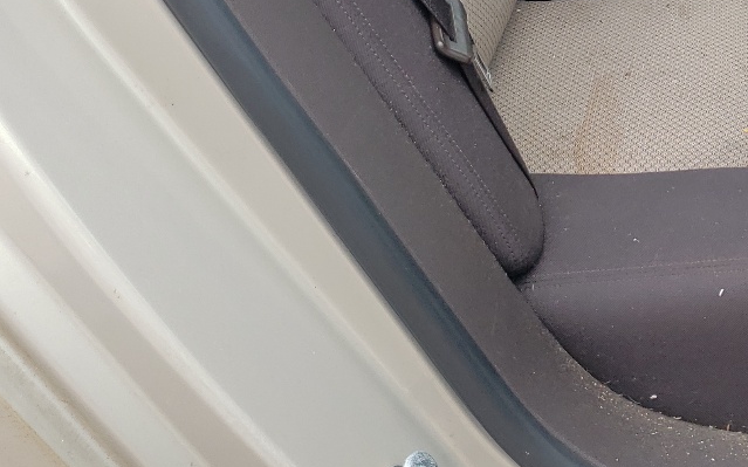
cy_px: -137
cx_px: 656
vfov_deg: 17.7
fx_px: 1406
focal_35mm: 69
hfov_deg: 28.8
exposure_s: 1/476
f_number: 1.5
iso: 50
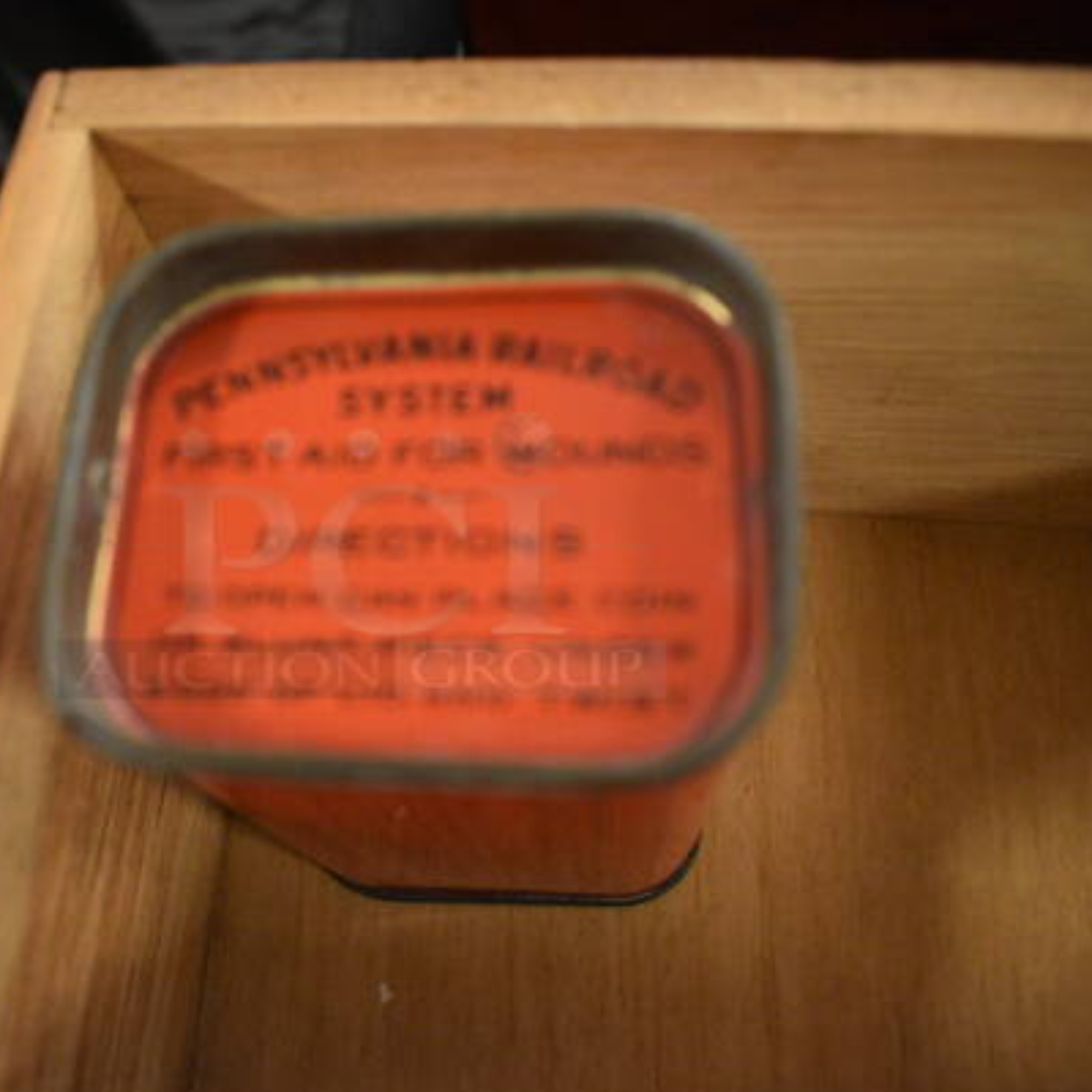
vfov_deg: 47.2
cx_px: 363
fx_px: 1249
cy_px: 554
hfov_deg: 46.5
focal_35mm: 35
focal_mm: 18
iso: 3200
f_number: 4
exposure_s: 1/60
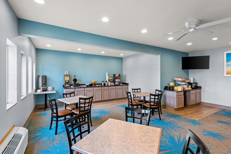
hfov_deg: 96.7
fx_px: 103
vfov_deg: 73.8
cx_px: 116
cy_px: 77
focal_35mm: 16
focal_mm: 16
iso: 160
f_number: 9
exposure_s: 1.6
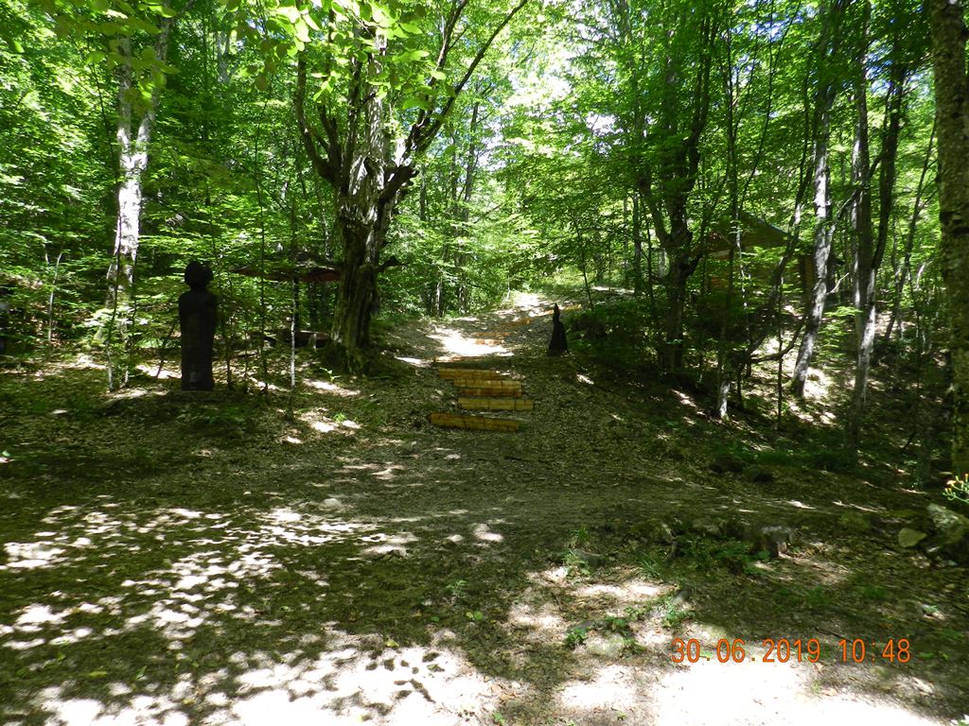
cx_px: 484
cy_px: 363
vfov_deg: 58.9
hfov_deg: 73.9
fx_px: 644
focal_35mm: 23
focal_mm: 4
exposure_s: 1/100
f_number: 3.4
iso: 160
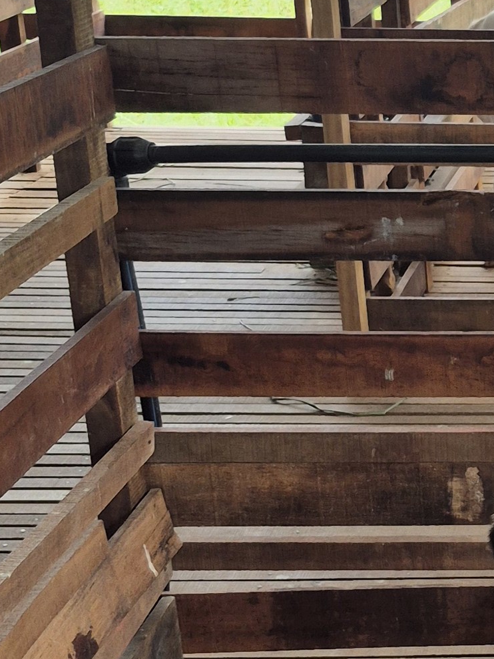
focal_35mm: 93
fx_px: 1769
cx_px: 824
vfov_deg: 21.0
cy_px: 428
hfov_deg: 14.4
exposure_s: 1/201
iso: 25
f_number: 1.8
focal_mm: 5.4
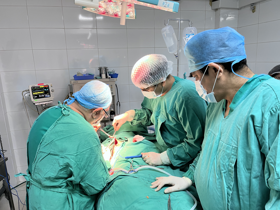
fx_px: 210
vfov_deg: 53.1
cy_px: 105
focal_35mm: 26
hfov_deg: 67.3
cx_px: 140
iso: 125
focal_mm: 5.1
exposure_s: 1/63
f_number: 1.6
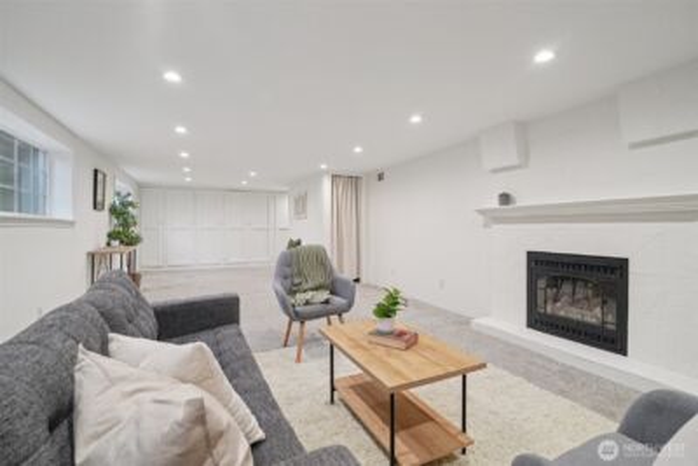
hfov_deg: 96.7
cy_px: 233
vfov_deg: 73.8
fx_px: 310
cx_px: 349
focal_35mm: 16
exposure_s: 1/30
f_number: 8
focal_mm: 16
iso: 1600
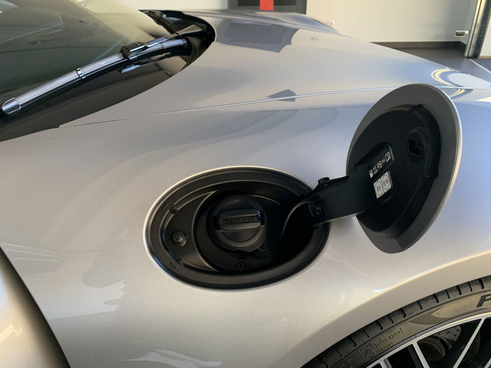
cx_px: 246
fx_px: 369
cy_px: 184
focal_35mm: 26
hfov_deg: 67.3
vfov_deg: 53.1
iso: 125
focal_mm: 4.25
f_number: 1.8
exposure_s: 1/60
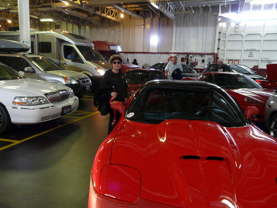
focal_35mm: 30
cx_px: 138
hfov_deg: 60.0
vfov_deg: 46.8
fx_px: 240
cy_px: 104
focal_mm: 4.9
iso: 200
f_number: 2.8
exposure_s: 1/8
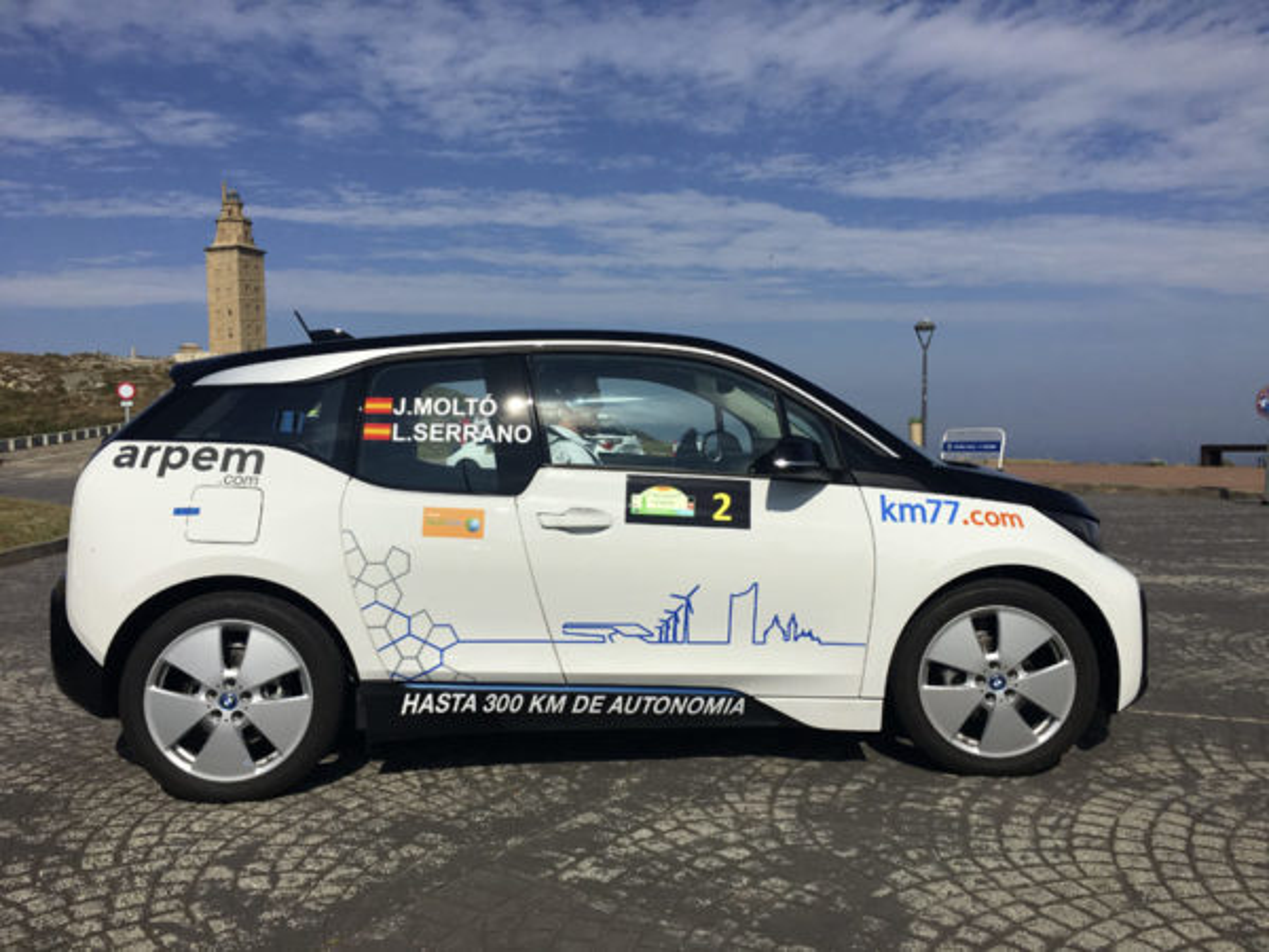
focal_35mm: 29
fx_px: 1063
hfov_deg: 61.7
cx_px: 634
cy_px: 476
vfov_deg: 48.2
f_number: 2.2
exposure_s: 1/4274
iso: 25
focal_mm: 4.15
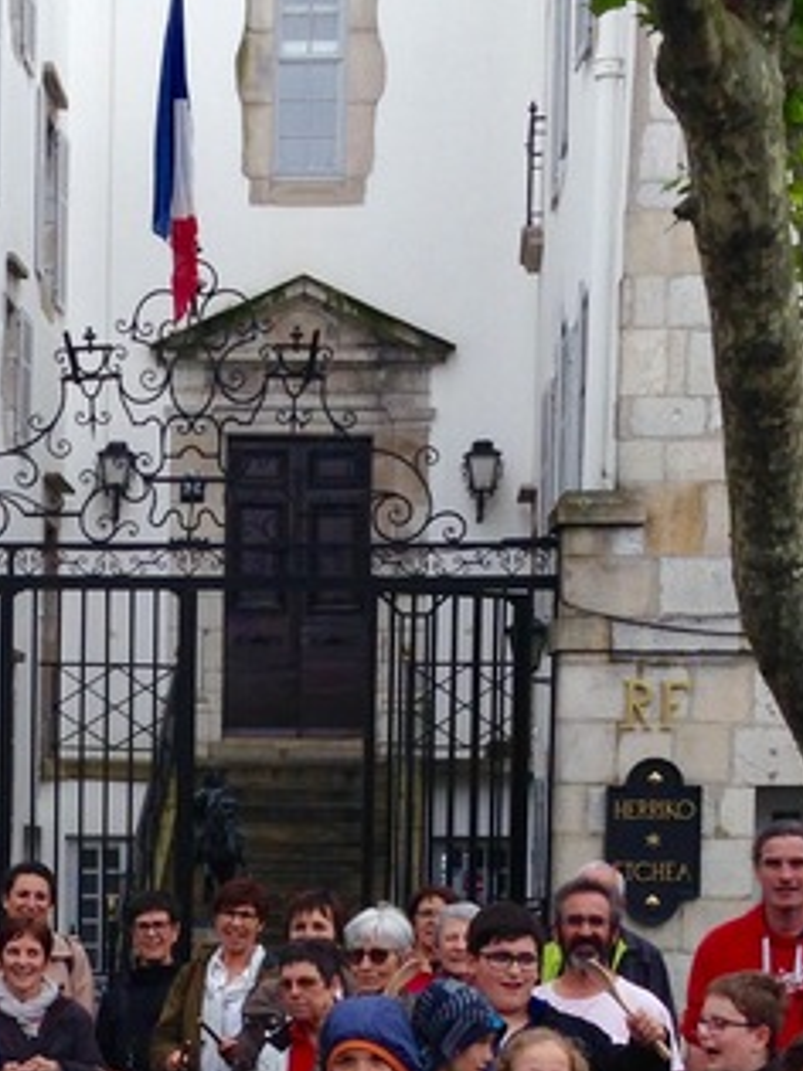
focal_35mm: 98
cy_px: 1023
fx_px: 3033
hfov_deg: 14.9
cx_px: 75
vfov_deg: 19.6
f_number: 2.4
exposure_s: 1/559
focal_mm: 4.12
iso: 50
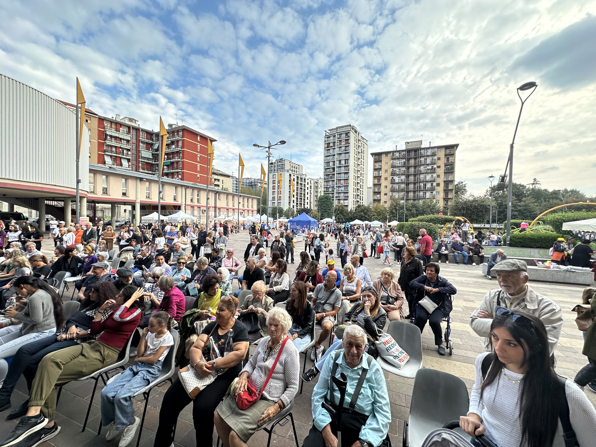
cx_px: 298
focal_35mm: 14
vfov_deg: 85.7
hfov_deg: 102.1
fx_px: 241
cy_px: 224
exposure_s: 1/454
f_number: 2.2
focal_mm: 2.22
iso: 40
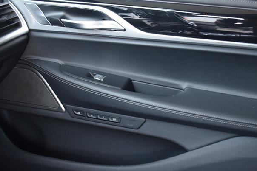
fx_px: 326
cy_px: 74
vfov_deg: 29.4
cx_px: 153
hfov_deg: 42.8
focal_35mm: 46
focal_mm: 23
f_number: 3.8
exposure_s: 1/60
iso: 800
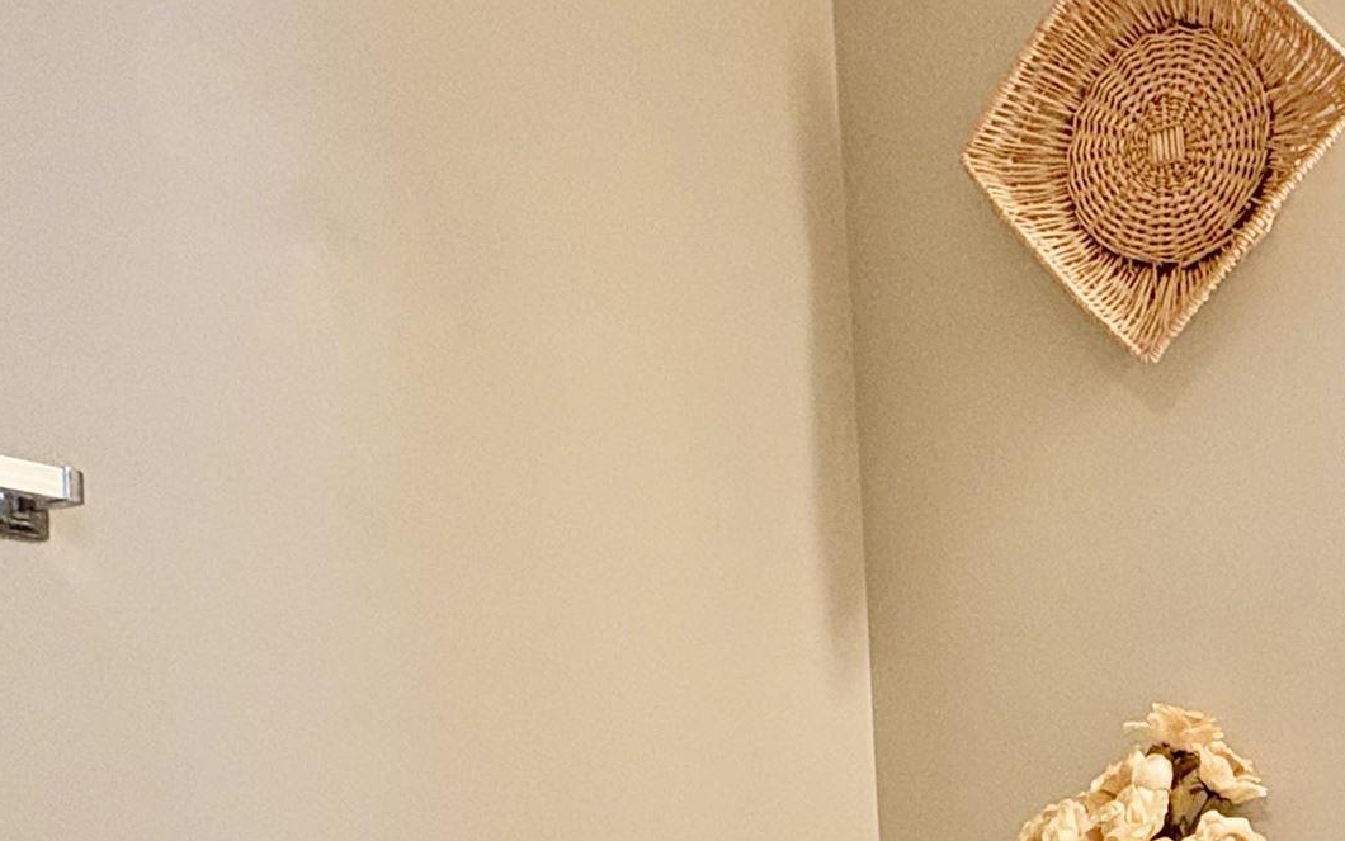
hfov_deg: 40.9
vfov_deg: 28.5
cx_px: 1313
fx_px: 1577
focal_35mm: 43
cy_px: 781
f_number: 2.2
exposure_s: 1/60
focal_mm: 2.22
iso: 400
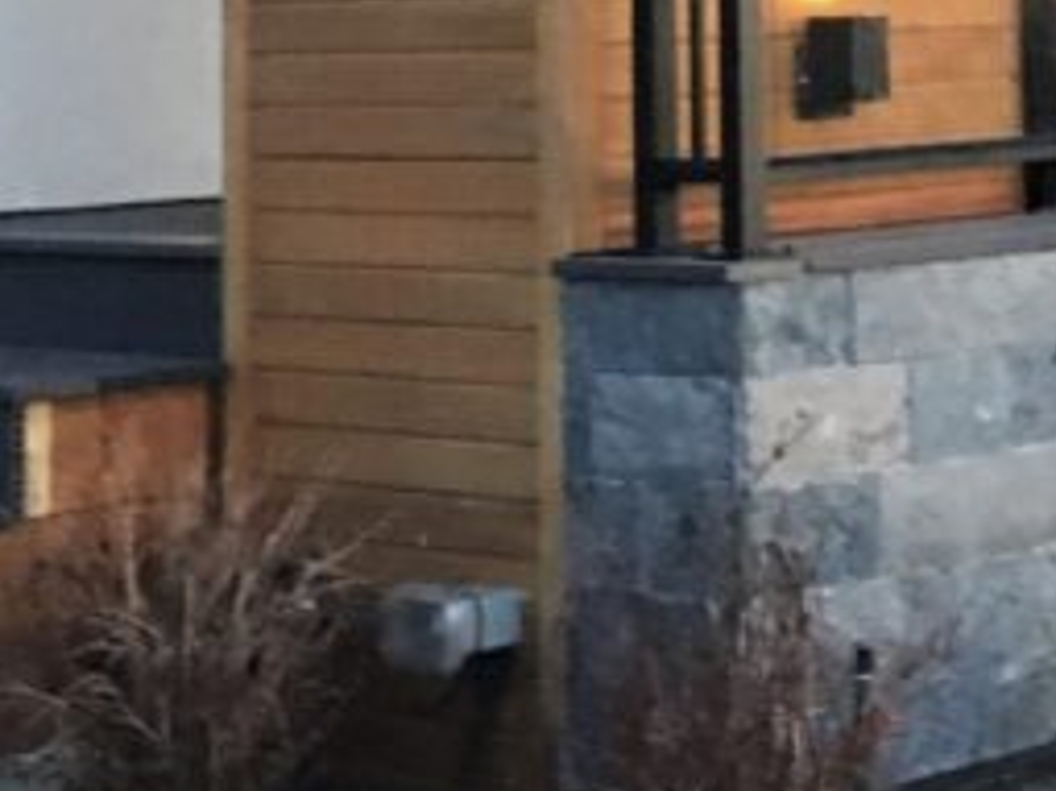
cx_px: 1106
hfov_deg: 15.7
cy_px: -526
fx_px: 3750
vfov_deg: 11.4
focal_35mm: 123
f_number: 2.2
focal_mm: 4.15
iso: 200
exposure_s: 1/15
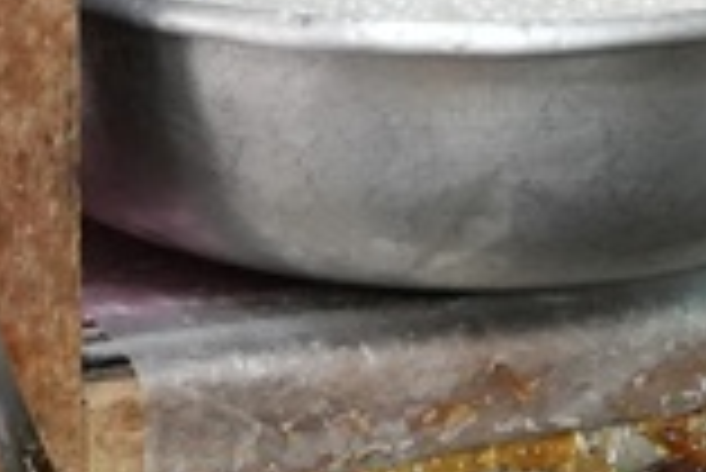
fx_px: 5771
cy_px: -335
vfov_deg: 4.6
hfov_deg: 6.7
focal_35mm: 294
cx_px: 1610
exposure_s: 1/160
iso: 5000
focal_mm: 45
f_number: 5
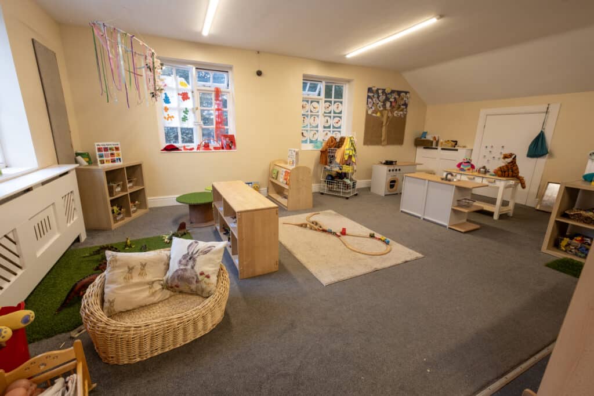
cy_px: 198
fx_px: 248
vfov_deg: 77.3
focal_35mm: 15
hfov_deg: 100.4
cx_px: 297
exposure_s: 1/5
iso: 320
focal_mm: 10
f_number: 9
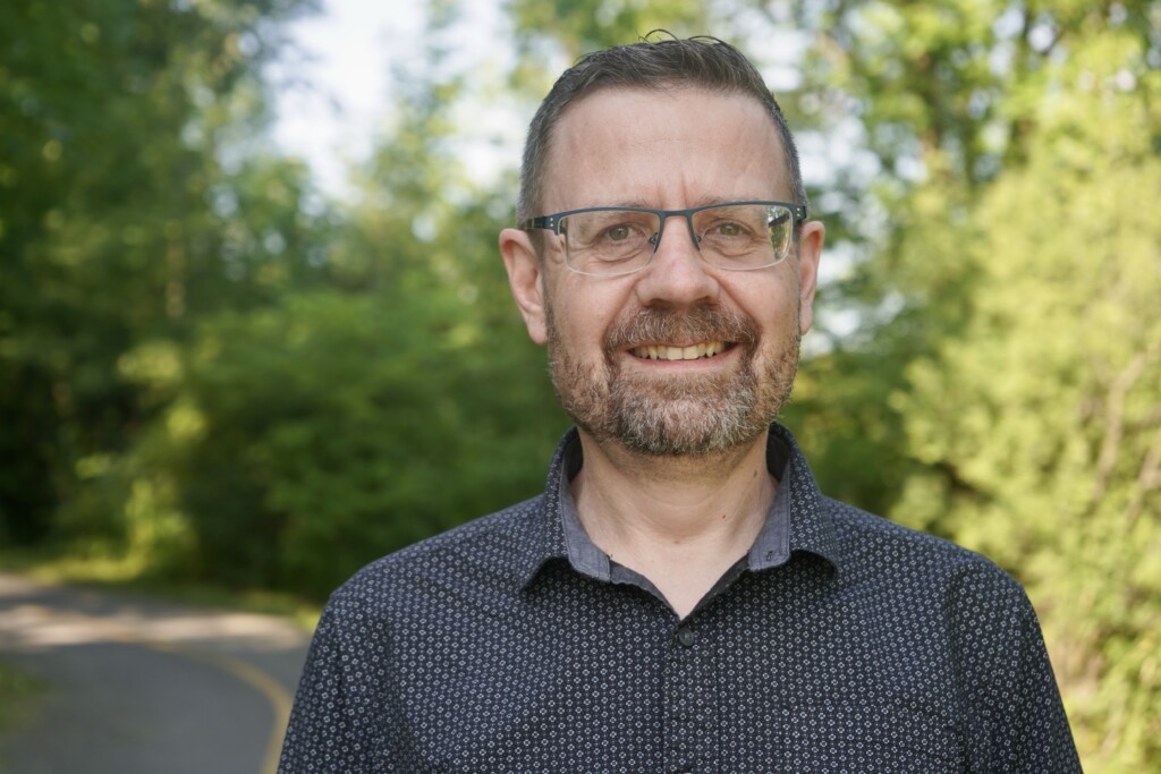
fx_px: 2258
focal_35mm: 70
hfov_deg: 28.8
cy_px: 387
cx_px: 580
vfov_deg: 19.5
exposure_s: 1/160
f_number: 5.6
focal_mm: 70
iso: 160
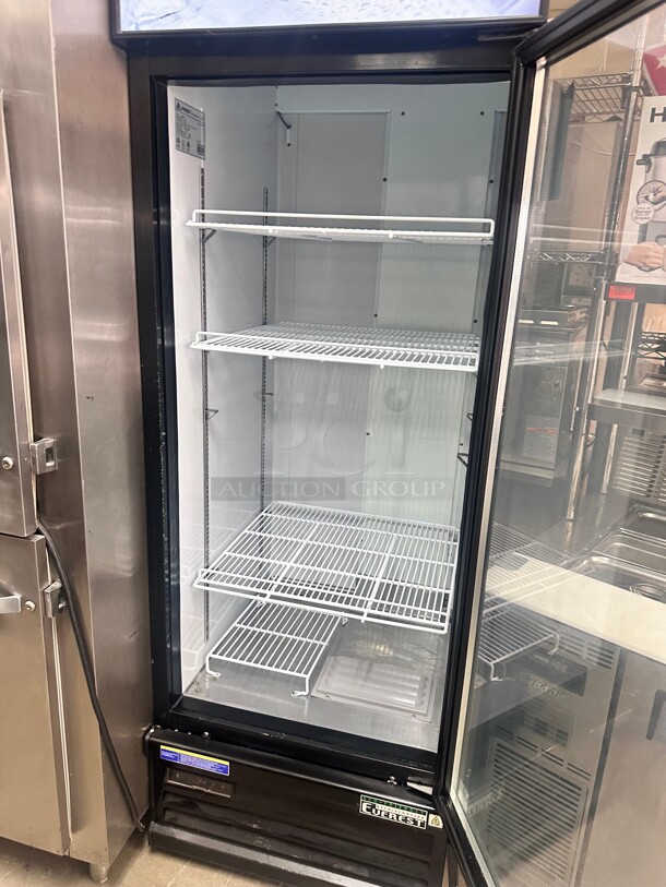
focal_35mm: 24
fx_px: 616
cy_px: 444
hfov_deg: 56.8
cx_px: 333
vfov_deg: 71.6
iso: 320
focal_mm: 6.86
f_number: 1.78
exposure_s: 1/60
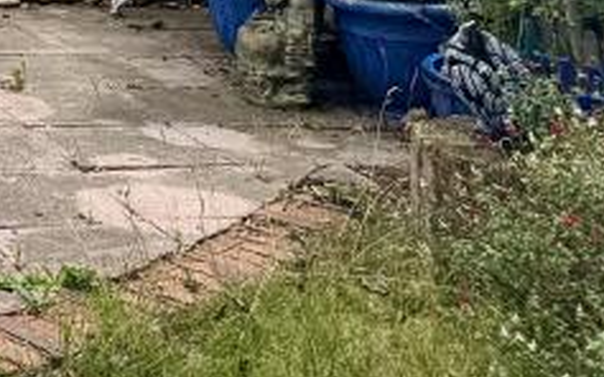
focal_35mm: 110
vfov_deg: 10.0
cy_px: -599
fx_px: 1810
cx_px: -510
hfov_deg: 15.9
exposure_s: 1/7092
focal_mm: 6.76
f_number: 1.78
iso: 80
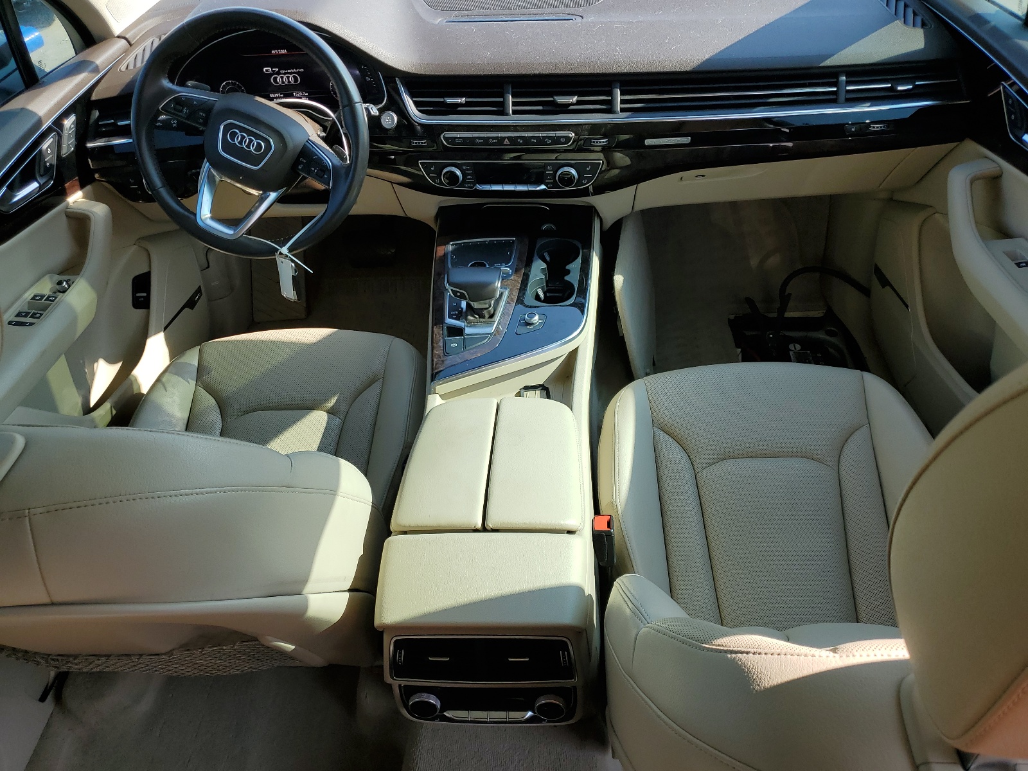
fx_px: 772
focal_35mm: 26
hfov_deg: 67.3
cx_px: 514
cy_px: 386
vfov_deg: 53.1
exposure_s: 1/556
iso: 50
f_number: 1.5
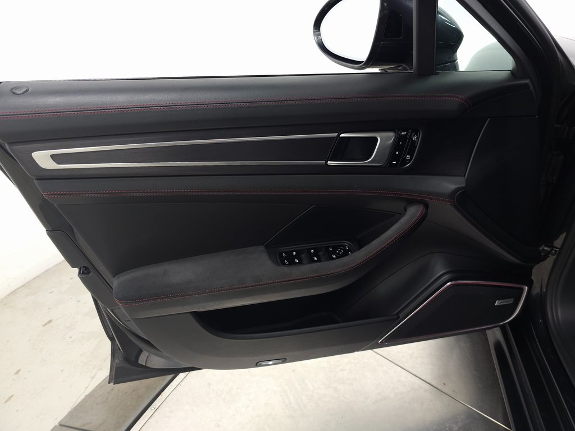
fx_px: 382
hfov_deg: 73.9
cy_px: 216
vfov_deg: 58.9
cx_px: 288
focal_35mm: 23
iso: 100
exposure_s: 1/60
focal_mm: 6.3
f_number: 1.7
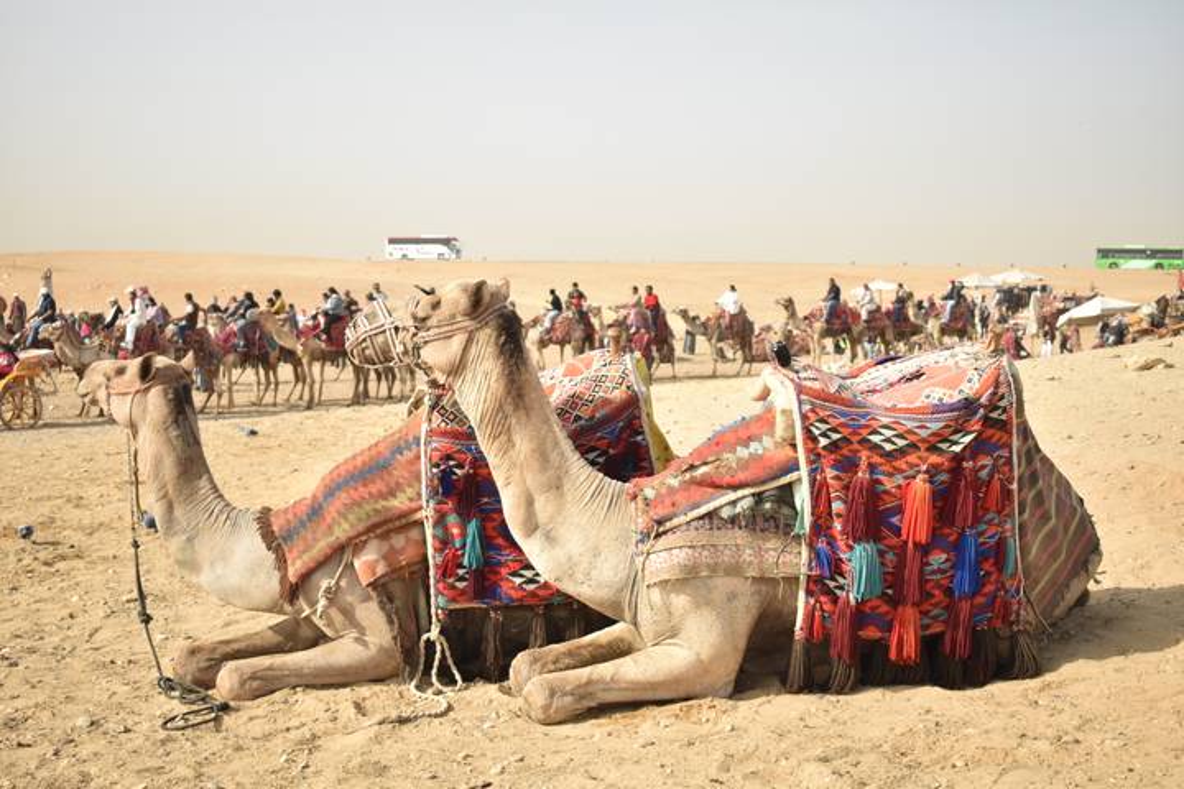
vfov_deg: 26.5
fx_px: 1677
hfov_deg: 38.9
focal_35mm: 51
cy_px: 394
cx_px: 592
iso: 100
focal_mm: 34
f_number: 4.5
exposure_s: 1/160
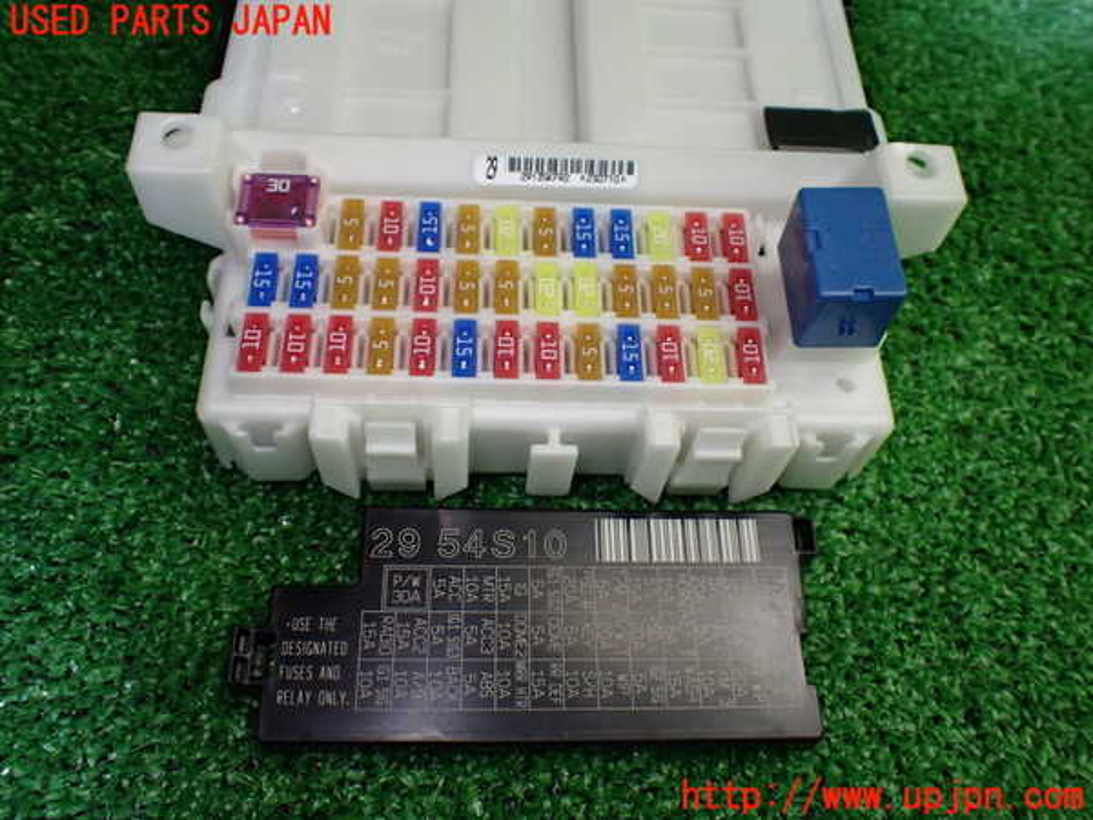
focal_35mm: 30
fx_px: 947
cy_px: 410
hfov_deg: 60.0
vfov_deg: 46.8
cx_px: 546
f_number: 2.3
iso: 200
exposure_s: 1/125
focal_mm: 5.4
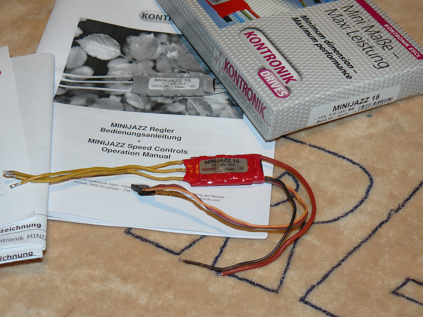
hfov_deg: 28.6
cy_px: 158
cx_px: 212
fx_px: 831
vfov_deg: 21.6
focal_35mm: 68
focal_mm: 11.4
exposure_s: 1/30
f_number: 3.2
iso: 100
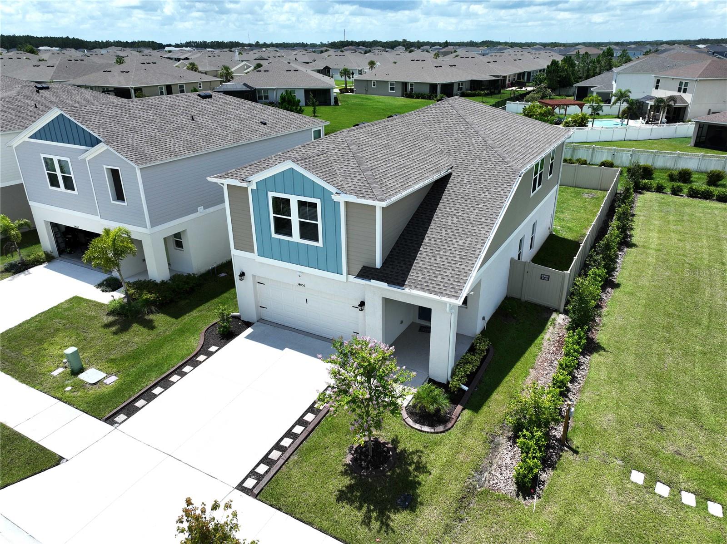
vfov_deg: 56.8
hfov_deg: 71.6
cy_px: 272
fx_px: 504
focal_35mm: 24
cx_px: 364
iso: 100
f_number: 3.2
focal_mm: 12.29
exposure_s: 1/500
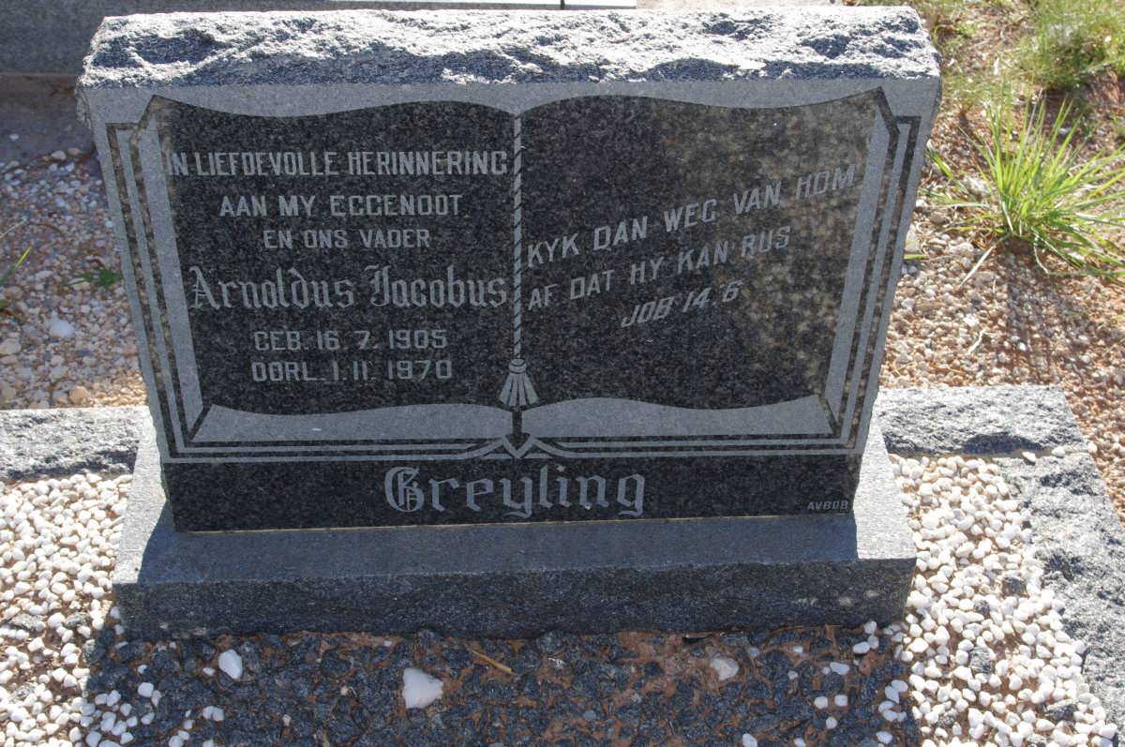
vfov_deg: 25.9
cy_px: 374
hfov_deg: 38.2
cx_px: 562
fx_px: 1623
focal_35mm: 52
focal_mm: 35
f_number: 11
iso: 200
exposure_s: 1/60
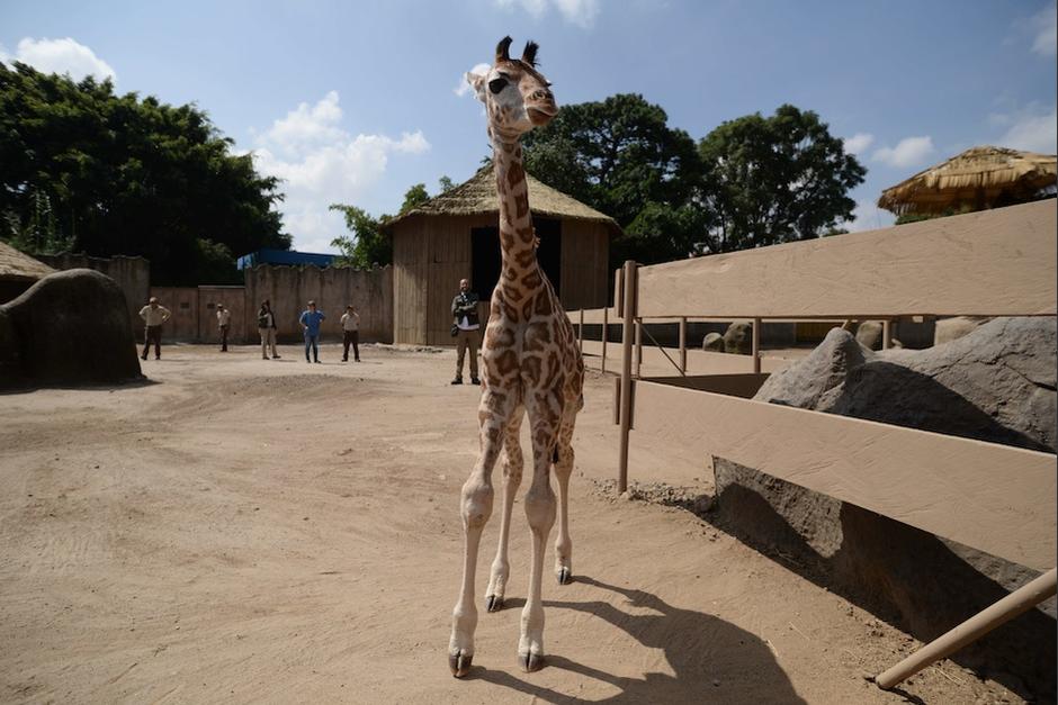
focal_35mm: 20
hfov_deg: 84.0
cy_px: 352
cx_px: 529
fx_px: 588
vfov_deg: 62.0
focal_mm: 20
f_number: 5
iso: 200
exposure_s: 1/2000
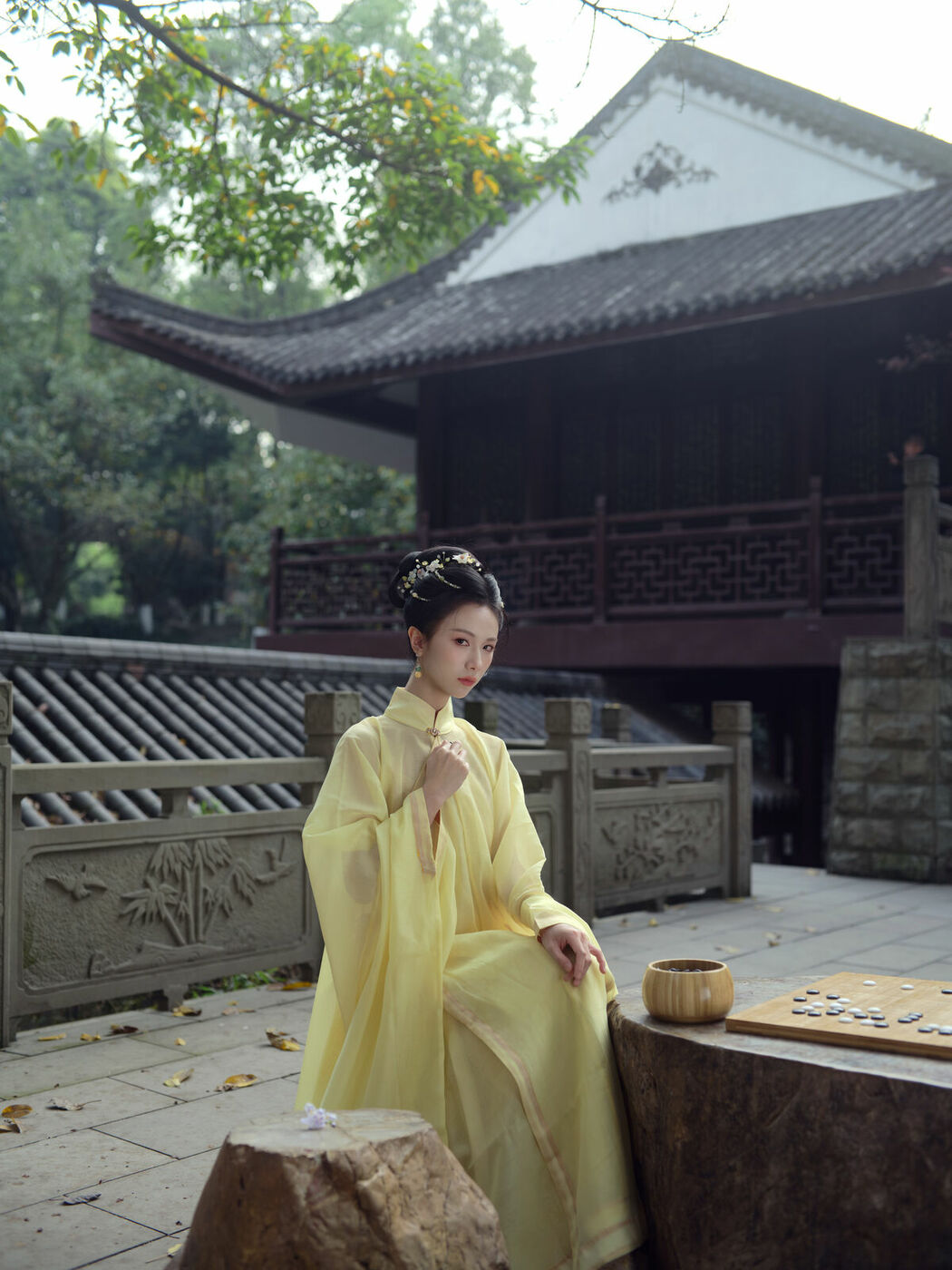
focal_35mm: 40
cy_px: 635
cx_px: 476
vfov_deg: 46.8
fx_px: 1467
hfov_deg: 36.0
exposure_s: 1/400
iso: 200
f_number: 3.2
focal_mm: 50
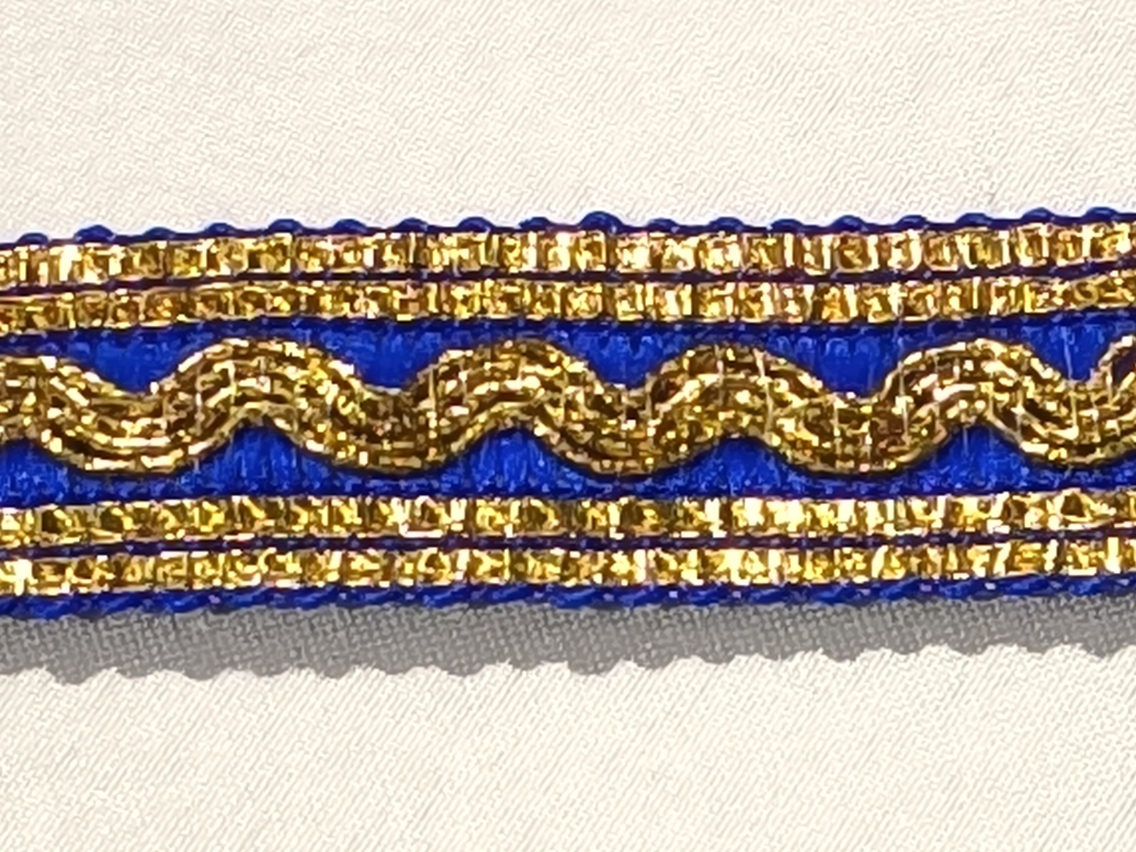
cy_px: 426
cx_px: 568
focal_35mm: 172
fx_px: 5645
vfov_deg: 8.6
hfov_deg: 11.5
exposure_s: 1/2959
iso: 2000
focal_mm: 6.57
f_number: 1.6
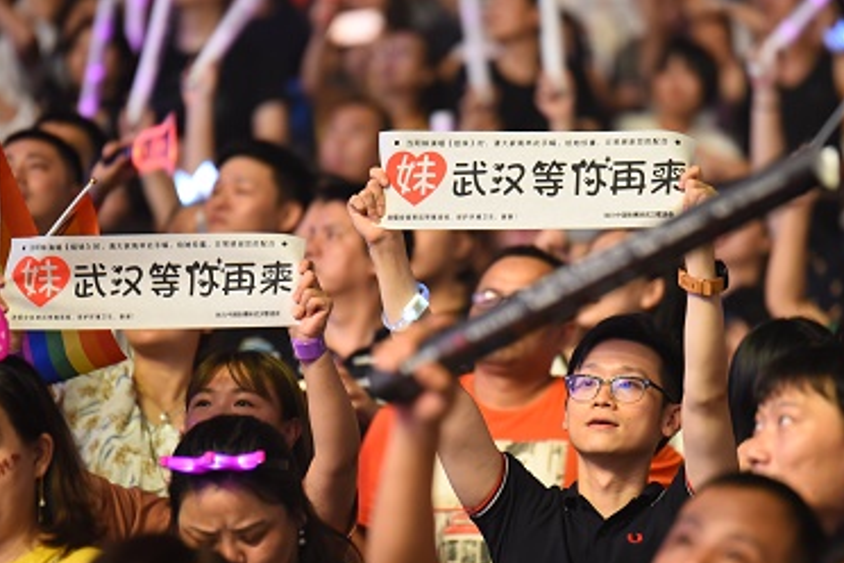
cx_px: 492
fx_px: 6306
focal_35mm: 269
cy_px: 339
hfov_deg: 7.7
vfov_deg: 5.1
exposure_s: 1/80
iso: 1600
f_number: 2.8
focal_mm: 200
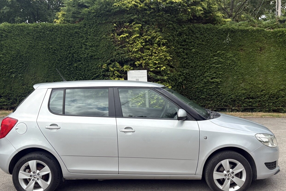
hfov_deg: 65.5
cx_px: 140
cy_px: 95
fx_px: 222
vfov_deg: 46.4
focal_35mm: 28
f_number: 1.6
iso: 50
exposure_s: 1/2012
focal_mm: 5.96
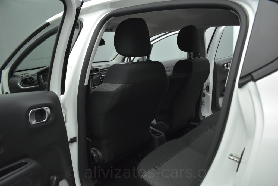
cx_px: 139
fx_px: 209
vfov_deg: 48.0
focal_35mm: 27
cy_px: 93
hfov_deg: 67.4
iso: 1600
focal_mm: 18
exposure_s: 1/125
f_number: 3.5
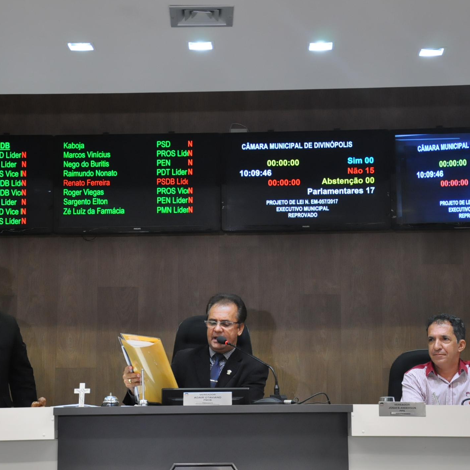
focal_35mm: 81
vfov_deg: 21.4
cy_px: 235
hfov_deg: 21.4
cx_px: 225
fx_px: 1244
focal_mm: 42
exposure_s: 1/100
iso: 2000
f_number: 5
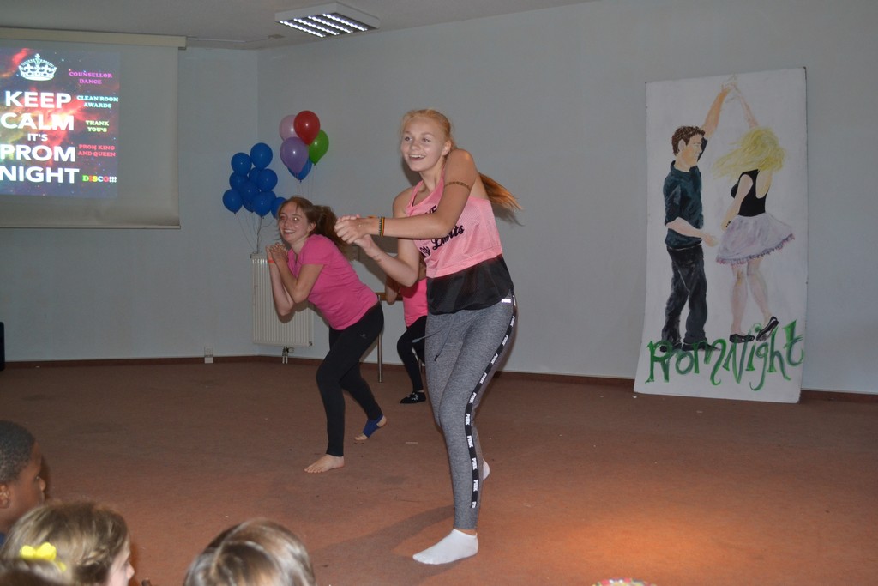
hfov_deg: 53.1
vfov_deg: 36.9
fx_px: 878
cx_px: 439
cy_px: 293
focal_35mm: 36
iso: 800
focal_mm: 24
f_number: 4
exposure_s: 1/30
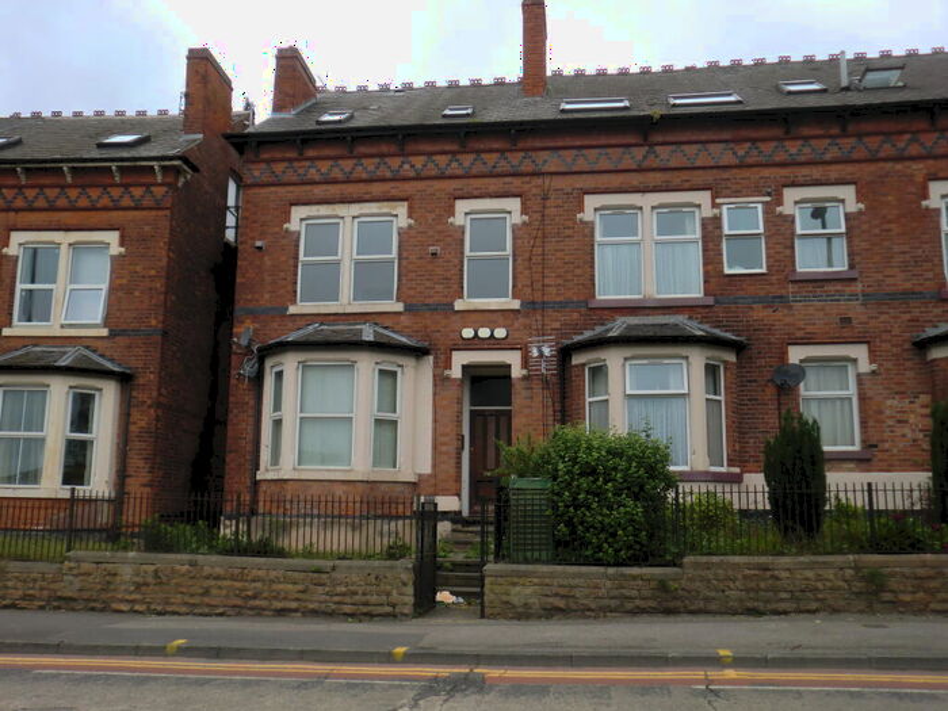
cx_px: 474
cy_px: 356
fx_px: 849
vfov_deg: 45.4
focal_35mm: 31
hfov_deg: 58.4
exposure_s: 1/640
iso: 64
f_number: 2.8
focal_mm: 5.58
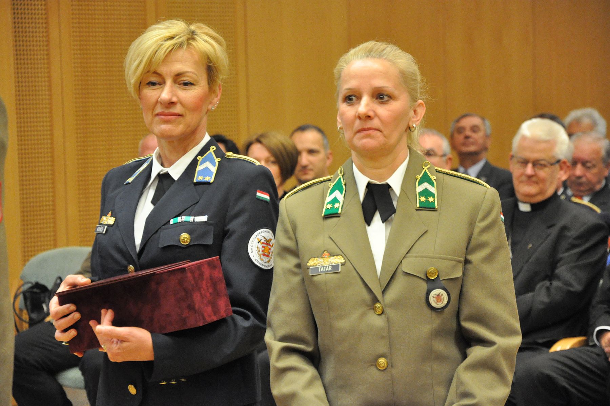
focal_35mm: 158
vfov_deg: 8.7
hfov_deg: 13.1
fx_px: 2666
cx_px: 305
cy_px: 203
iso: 2500
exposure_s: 1/80
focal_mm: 105
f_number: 5.6
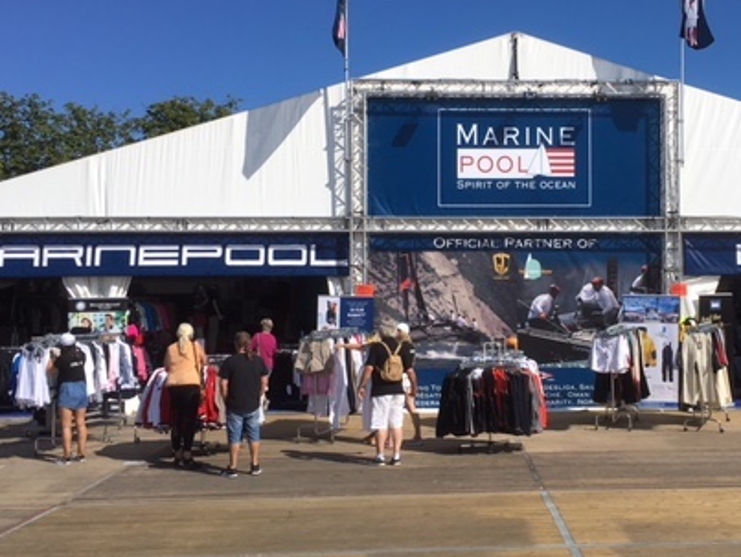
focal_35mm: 46
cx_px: 500
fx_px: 986
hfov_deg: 40.6
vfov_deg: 31.6
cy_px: 261
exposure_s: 1/3344
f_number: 2.2
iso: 25
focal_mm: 4.15
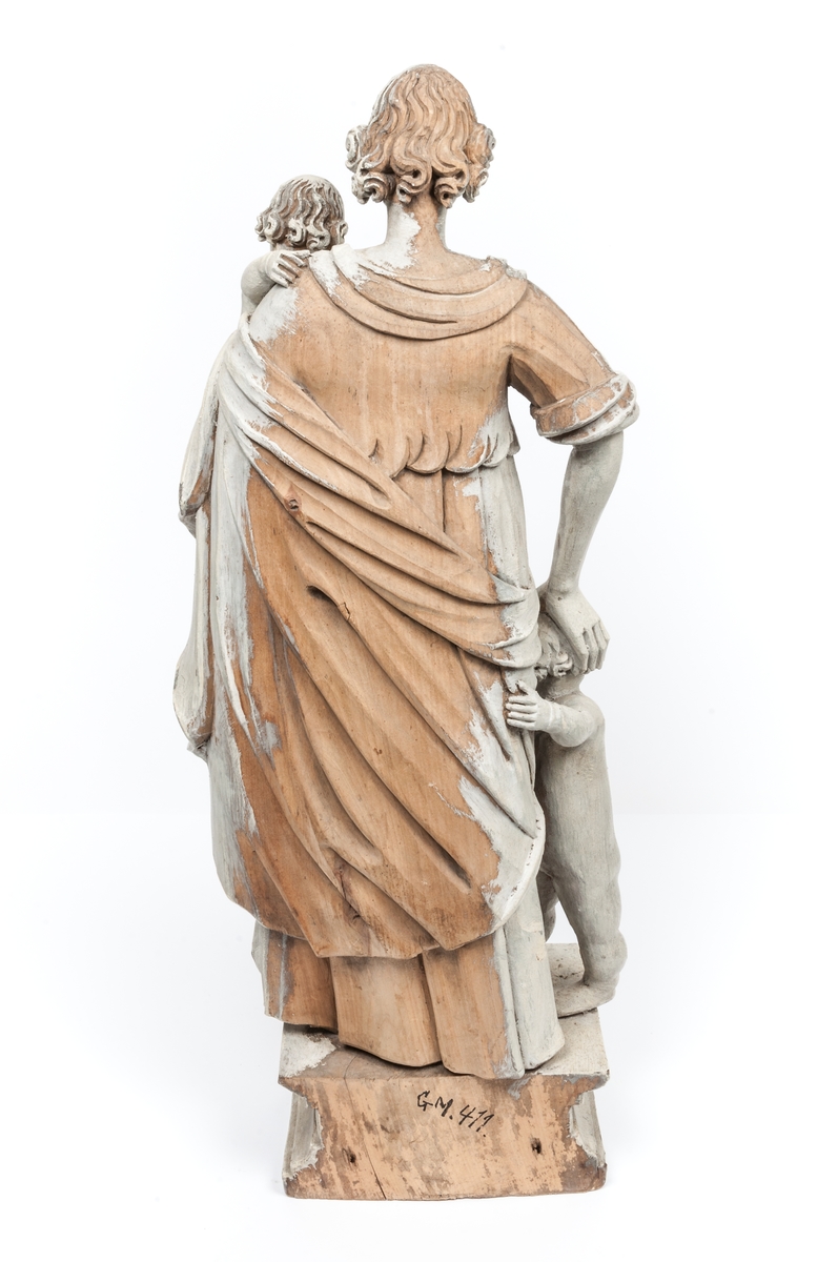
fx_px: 1680
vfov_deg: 41.2
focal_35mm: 48
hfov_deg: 28.0
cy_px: 631
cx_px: 419
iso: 250
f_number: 20
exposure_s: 1/125
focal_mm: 32
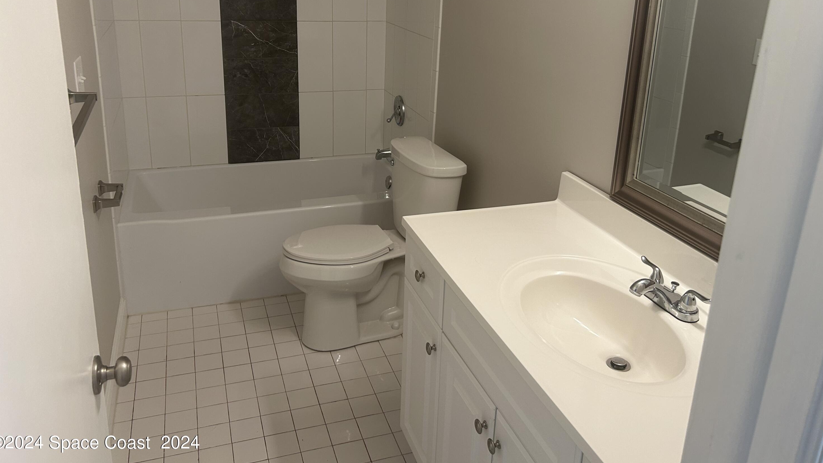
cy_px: 155
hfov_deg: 66.1
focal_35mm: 29
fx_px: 633
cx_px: 411
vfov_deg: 39.7
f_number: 1.5
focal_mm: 5.7
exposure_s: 1/60
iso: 100
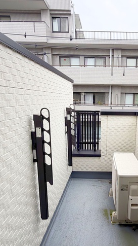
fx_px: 143
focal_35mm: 22
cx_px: 103
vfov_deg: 81.1
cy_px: 129
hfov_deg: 49.5
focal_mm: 2.22
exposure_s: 1/510
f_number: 2.2
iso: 40
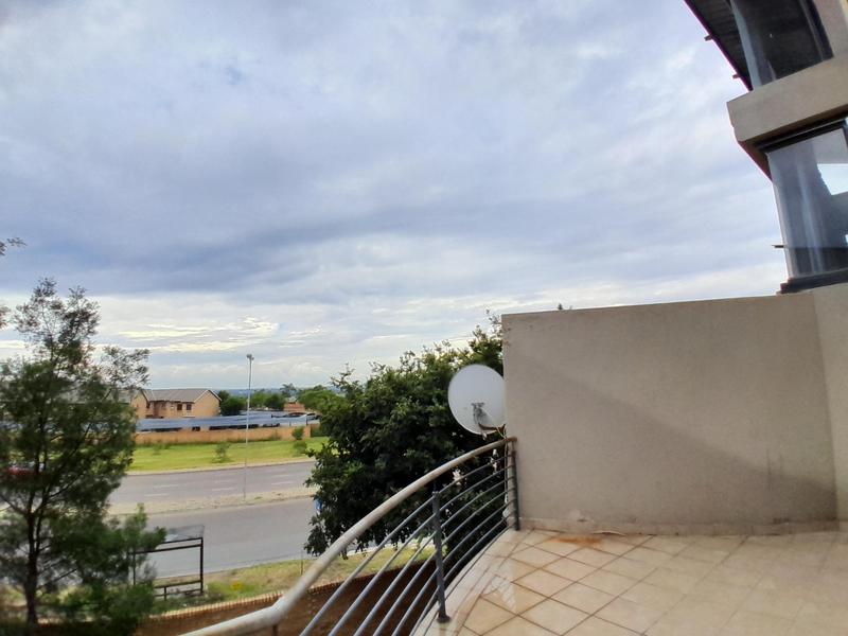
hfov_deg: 91.0
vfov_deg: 74.7
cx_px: 424
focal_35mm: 17
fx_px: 416
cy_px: 318
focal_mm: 1.46
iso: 40
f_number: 2.2
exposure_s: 1/906
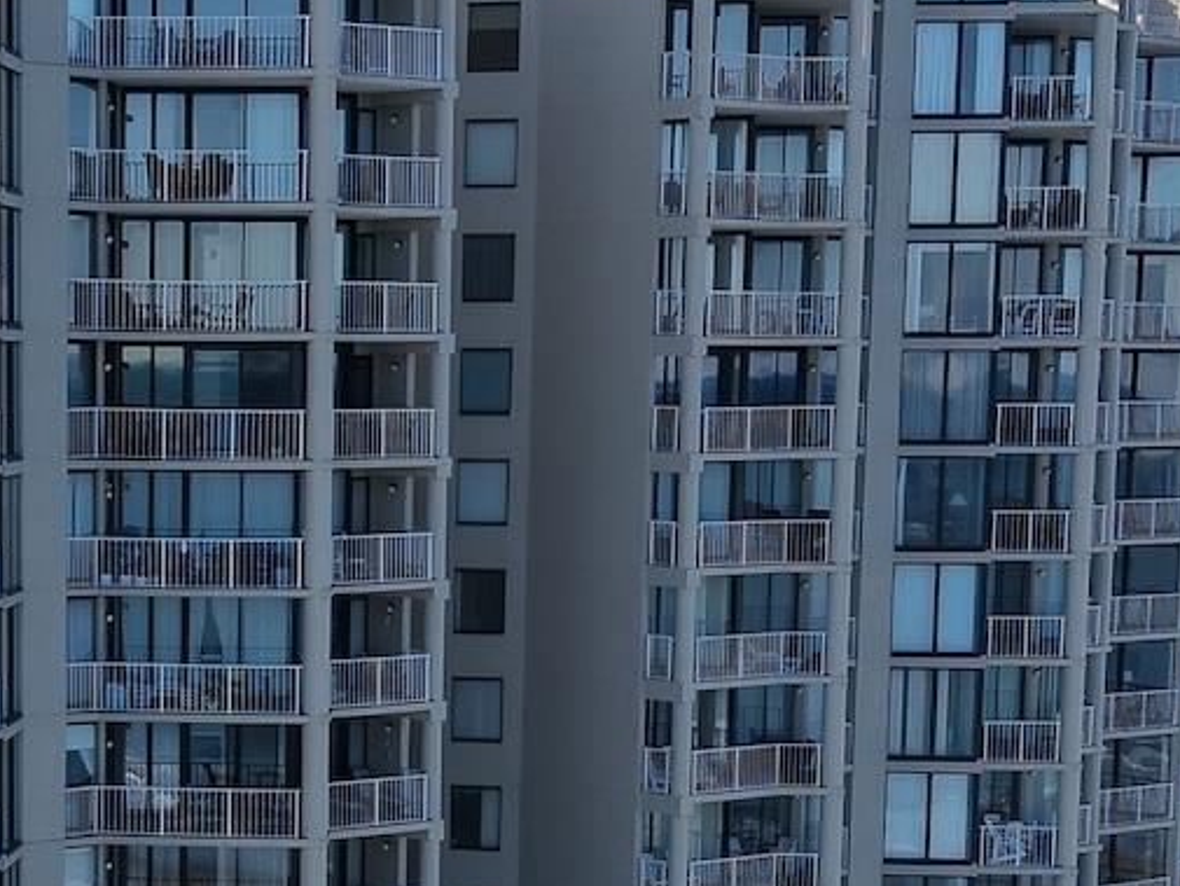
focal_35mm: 114
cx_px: 164
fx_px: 3887
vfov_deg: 12.8
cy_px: 886
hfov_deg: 17.1
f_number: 1.8
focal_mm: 8.67
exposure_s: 1/3000
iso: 170
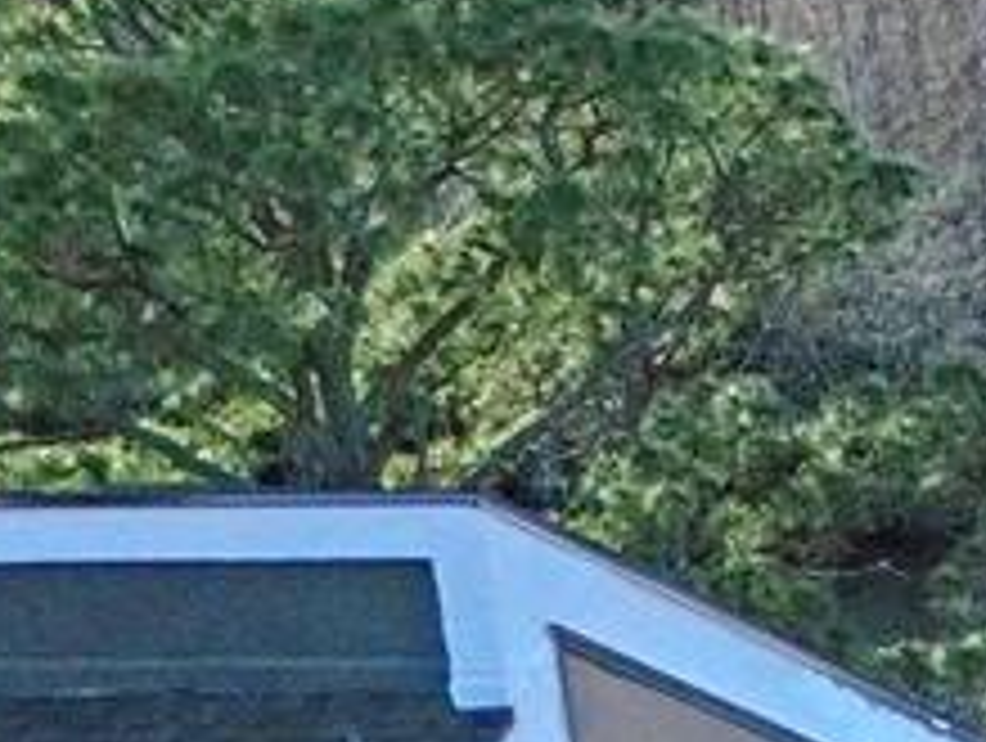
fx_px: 4993
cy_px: 1264
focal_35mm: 175
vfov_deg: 8.2
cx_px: 3395
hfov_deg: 8.5
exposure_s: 1/20
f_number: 1.7
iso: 100
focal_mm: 6.72
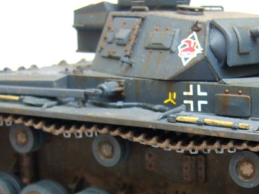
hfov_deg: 22.6
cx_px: 183
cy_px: 138
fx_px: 644
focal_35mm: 86
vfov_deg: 17.1
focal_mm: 5.8
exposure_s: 1/80
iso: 80
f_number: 2.8
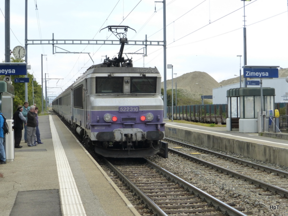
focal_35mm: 69
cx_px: 144
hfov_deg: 28.2
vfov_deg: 21.3
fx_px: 574
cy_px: 108
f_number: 4.9
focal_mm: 11.7
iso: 160
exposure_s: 1/320
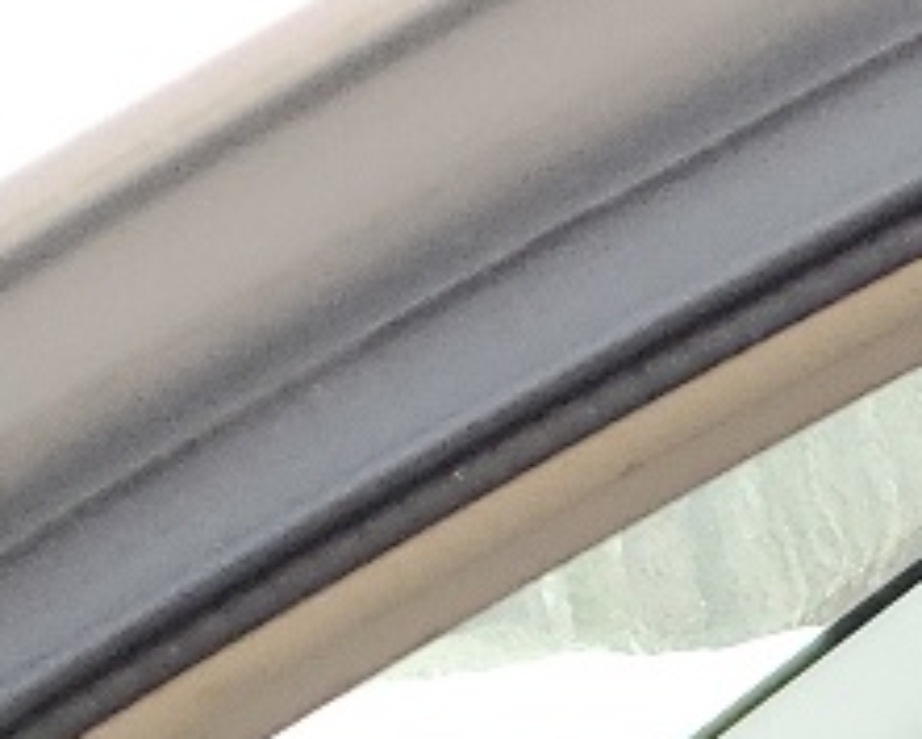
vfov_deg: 7.2
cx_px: 2382
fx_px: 5023
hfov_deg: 9.2
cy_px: 2484
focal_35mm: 184
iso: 50
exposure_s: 1/250
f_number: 1.5
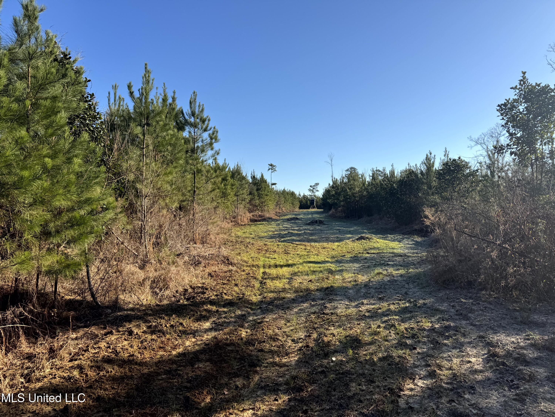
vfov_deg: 56.8
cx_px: 278
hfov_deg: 71.6
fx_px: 385
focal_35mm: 24
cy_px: 208
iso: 80
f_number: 1.78
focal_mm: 6.76
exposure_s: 1/4049
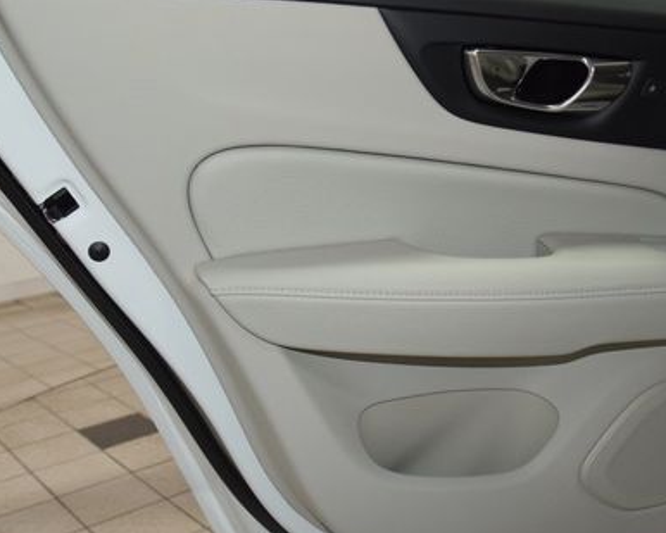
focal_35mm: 42
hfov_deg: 43.7
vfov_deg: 35.7
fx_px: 828
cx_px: 378
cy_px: 254
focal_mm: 18
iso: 800
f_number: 4.5
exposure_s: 1/80
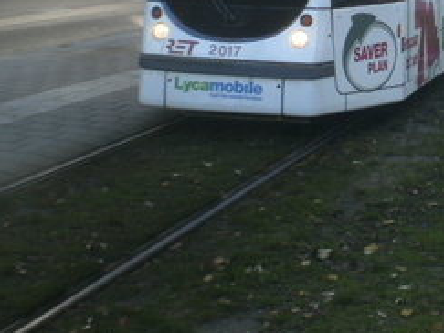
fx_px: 1141
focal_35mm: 89
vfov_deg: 16.1
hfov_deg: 21.3
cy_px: -35
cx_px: 444
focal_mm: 6.3
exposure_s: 1/125
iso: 100
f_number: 4.6
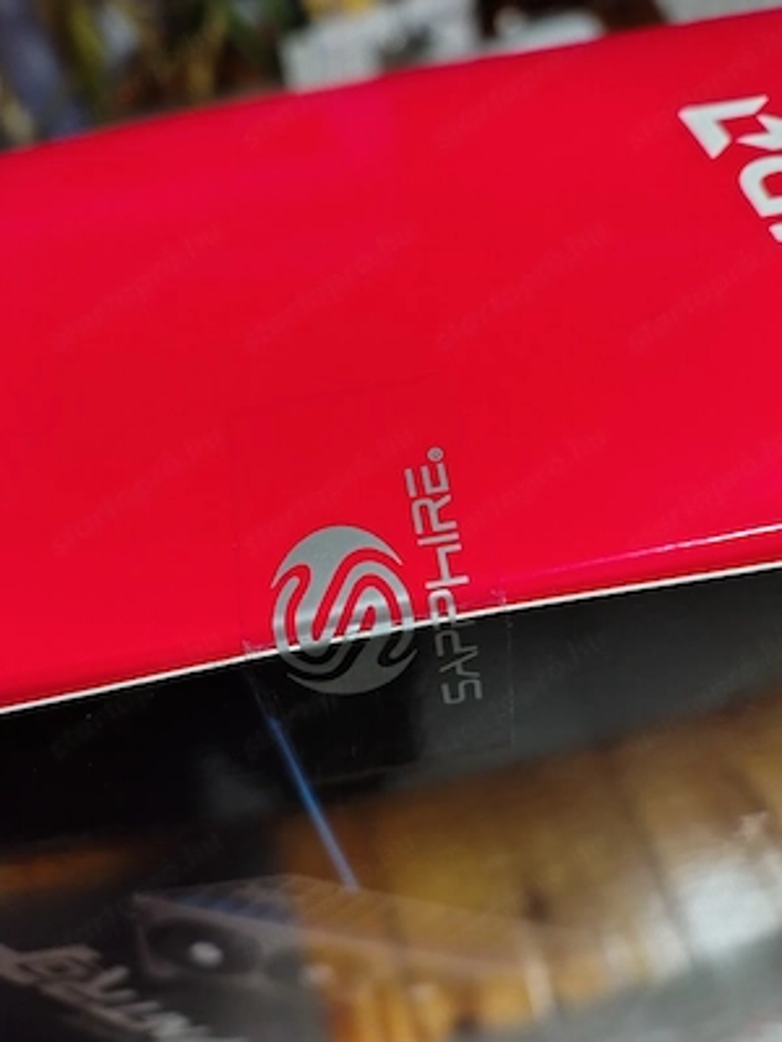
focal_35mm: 25
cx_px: 391
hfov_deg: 54.9
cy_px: 521
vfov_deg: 69.4
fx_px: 753
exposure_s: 1/33.4
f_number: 1.7
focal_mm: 4.71
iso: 2758
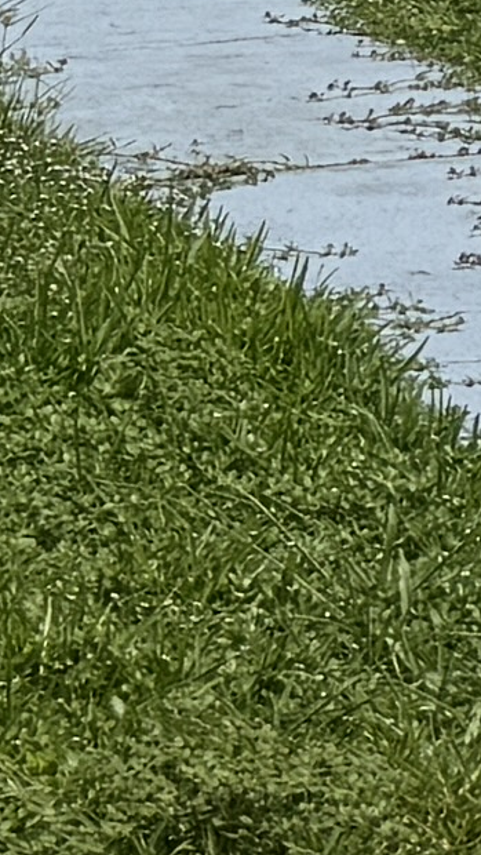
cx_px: 1058
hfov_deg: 4.9
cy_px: -1254
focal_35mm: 241
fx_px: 5461
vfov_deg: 8.2
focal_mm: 6.76
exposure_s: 1/7937
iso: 80
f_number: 1.78
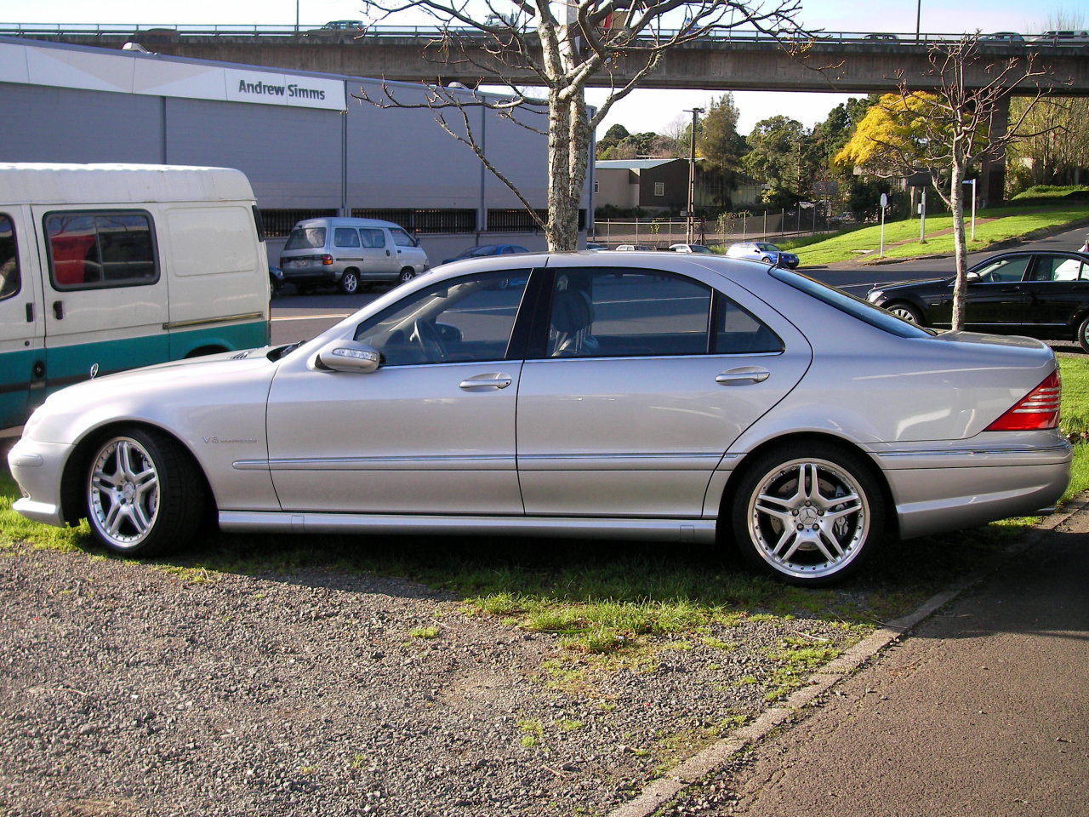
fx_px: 1384
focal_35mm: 44
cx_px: 544
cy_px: 408
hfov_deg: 42.9
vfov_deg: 32.9
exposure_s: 1/333
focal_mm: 7.3
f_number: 3.4
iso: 50
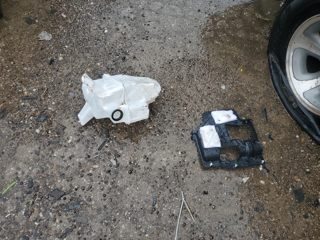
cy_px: 120
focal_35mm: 27
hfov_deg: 65.3
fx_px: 250
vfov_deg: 51.4
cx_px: 161
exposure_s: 1/667
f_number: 1.5
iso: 50
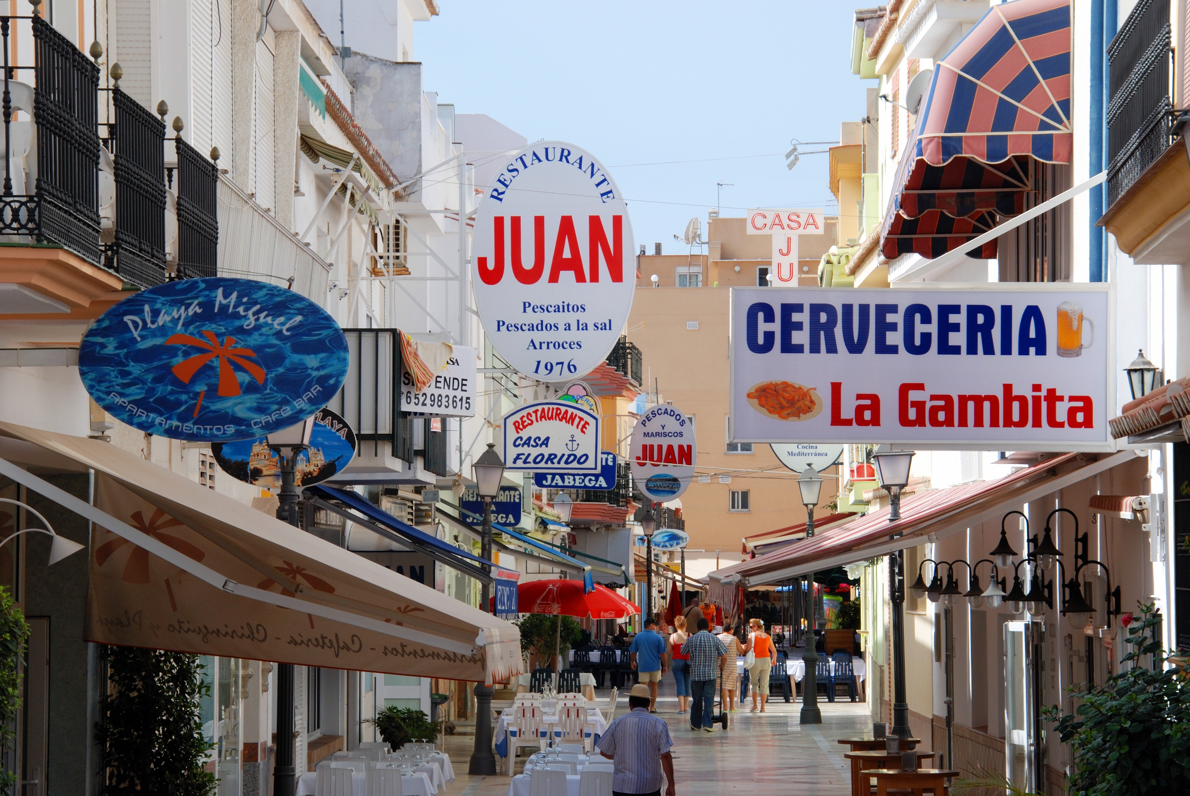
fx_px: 3971
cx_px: 595
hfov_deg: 17.0
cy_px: 398
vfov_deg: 11.5
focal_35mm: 120
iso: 200
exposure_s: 1/180
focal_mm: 80
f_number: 13
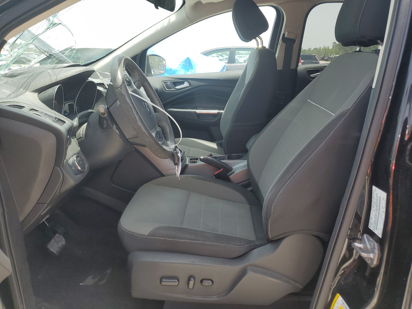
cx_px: 206
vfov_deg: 53.1
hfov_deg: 67.3
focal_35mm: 26
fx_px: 309
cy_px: 154
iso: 50
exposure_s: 1/714
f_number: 1.5
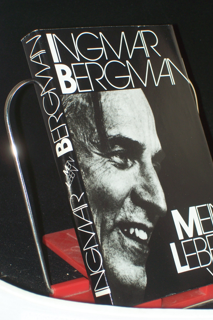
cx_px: 117
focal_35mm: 107
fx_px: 949
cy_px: 161
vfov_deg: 19.1
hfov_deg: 12.8
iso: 80
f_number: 4.6
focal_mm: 16.8
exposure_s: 1/100
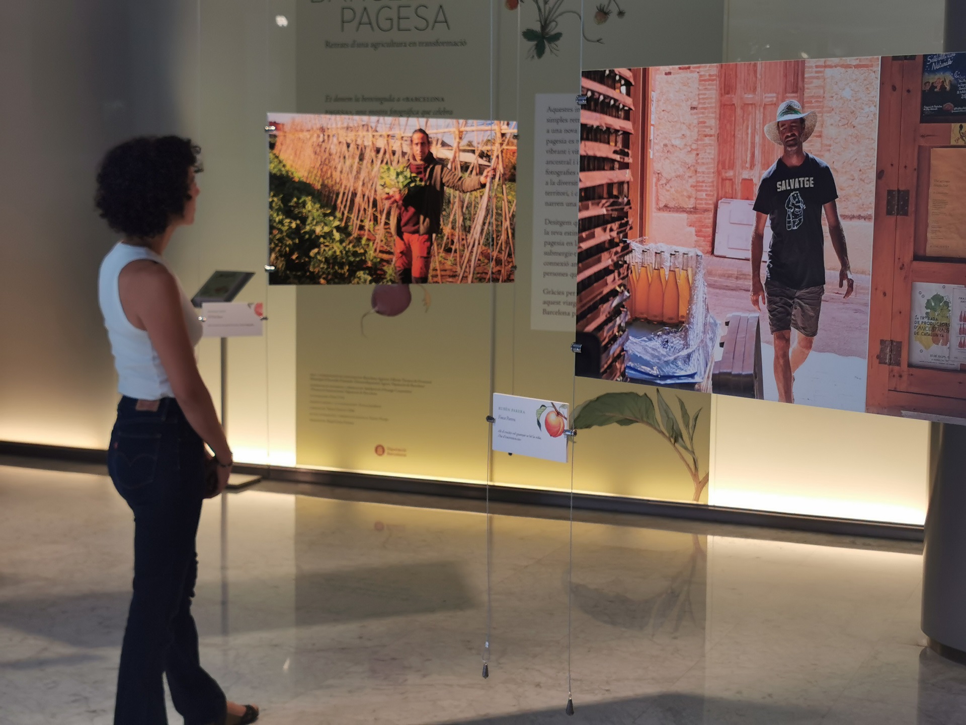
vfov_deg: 24.8
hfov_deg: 32.7
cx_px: 483
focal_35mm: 59
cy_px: 362
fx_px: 1646
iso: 50
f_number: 1.6
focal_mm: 5.56
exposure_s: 1/295
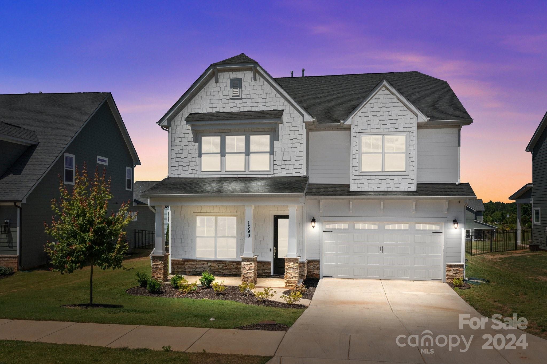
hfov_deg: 65.5
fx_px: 425
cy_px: 182
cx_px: 274
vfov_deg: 46.4
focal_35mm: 28
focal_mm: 10.26
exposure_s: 1/1000
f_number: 7.1
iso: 100
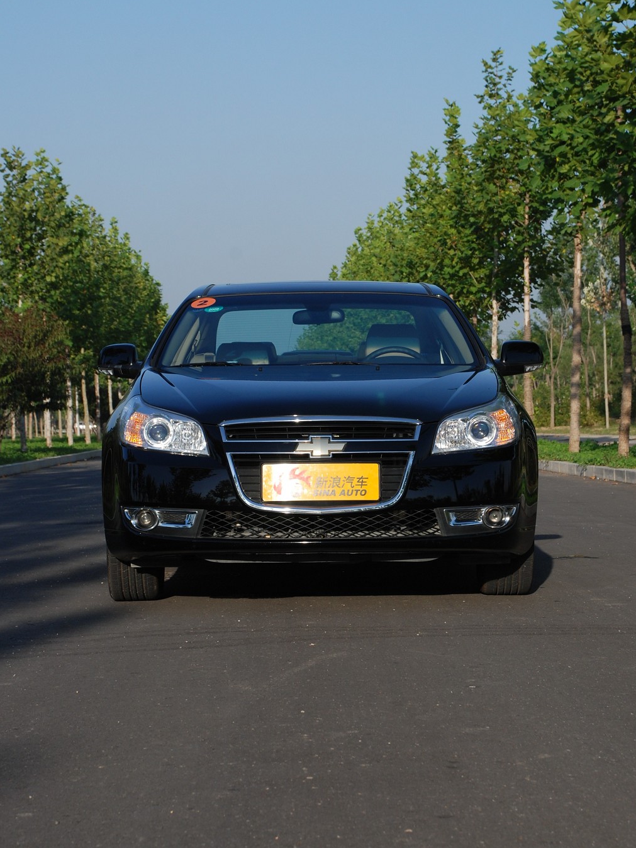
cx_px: 321
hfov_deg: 17.4
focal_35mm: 85
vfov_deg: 23.0
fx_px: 2083
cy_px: 433
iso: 200
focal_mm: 52
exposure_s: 1/320
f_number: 9
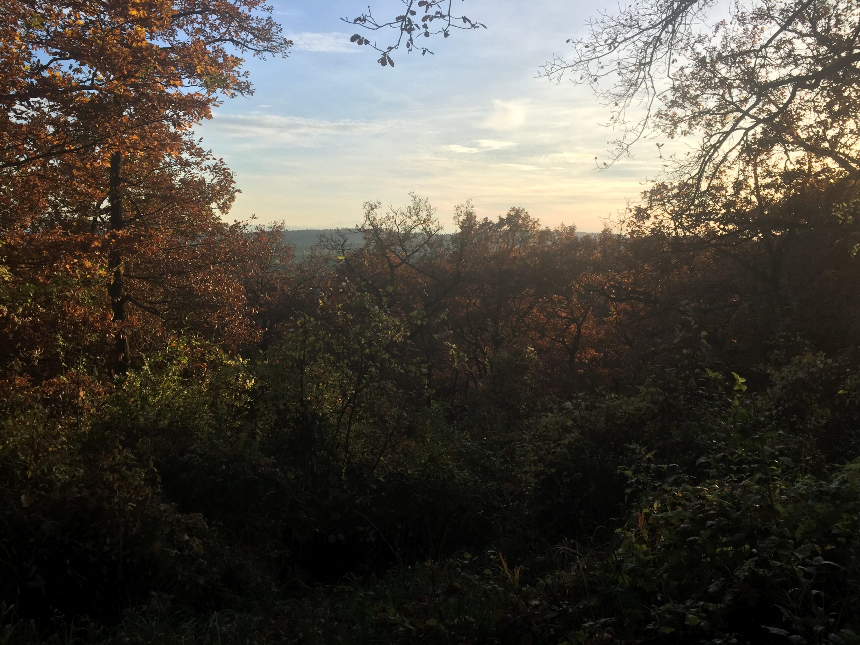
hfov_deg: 61.7
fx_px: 720
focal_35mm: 29
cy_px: 322
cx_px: 430
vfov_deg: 48.2
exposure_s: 1/1130
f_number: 2.2
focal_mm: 4.15
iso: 32
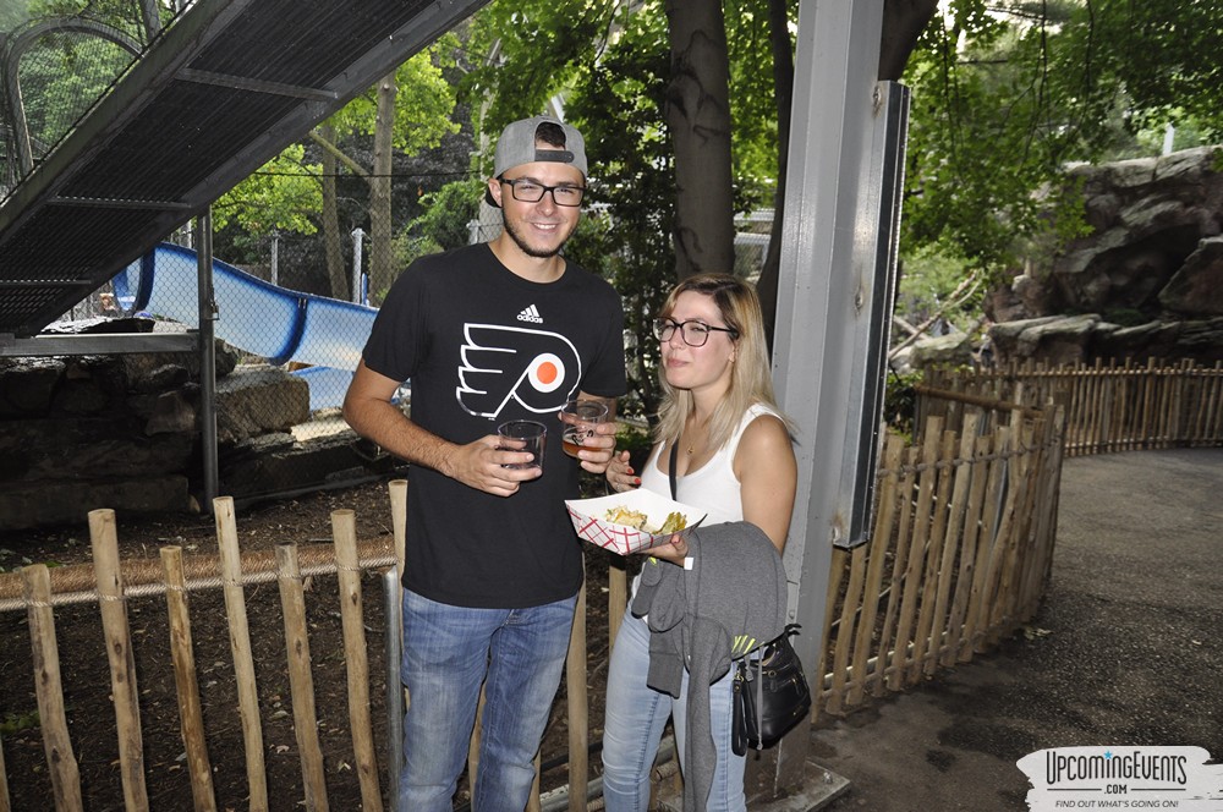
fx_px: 916
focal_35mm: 27
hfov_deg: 67.4
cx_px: 612
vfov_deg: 47.8
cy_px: 406
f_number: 3.5
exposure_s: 1/60
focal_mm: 18
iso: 400
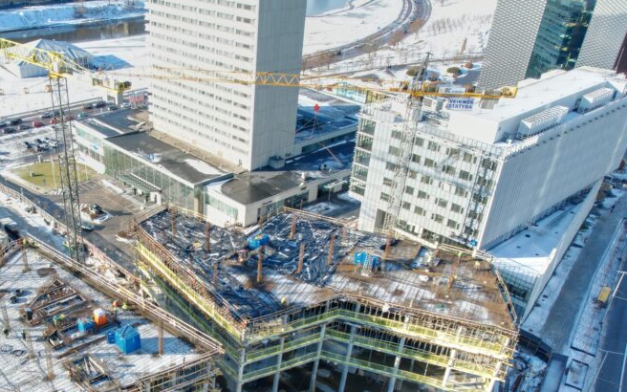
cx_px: 196
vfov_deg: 35.1
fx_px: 598
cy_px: 313
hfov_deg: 53.9
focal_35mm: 35
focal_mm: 8.38
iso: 100
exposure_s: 1/800
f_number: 2.8
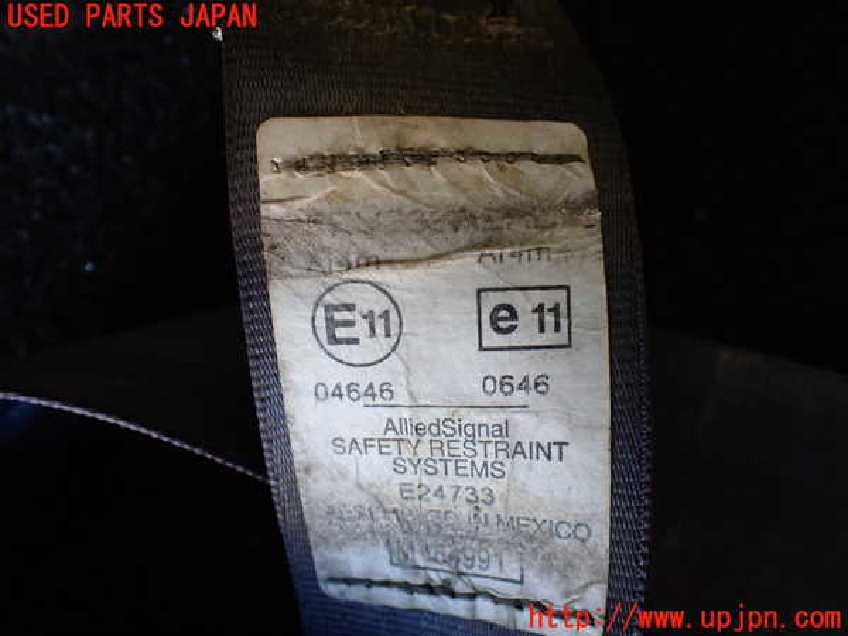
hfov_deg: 60.0
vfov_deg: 46.8
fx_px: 735
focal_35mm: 30
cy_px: 318
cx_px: 424
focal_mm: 5.4
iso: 250
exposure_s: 1/125
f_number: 2.3
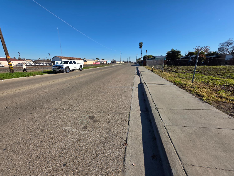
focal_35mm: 13
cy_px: 88
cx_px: 117
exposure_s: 1/2417
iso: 40
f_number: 1.9
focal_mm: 2.2
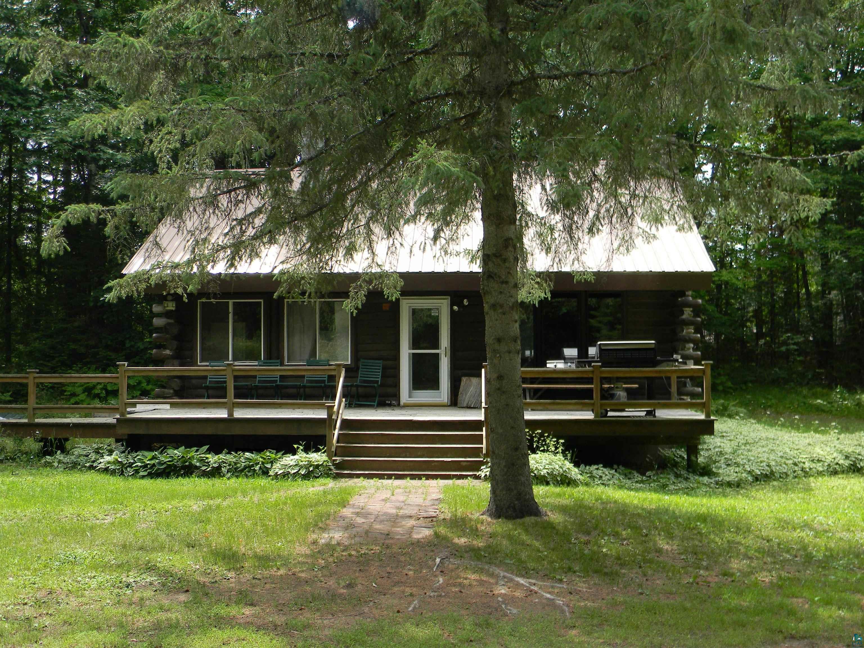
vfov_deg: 39.7
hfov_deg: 51.4
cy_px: 324
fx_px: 899
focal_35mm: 36
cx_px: 432
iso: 80
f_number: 3.7
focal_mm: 6.4
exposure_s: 1/183
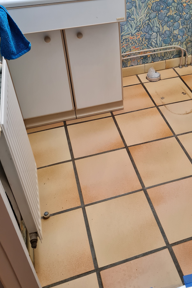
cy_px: 96
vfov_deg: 48.7
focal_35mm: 39
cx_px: 137
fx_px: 312
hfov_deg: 33.7
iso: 200
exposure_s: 1/50
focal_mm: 5.4
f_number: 1.8
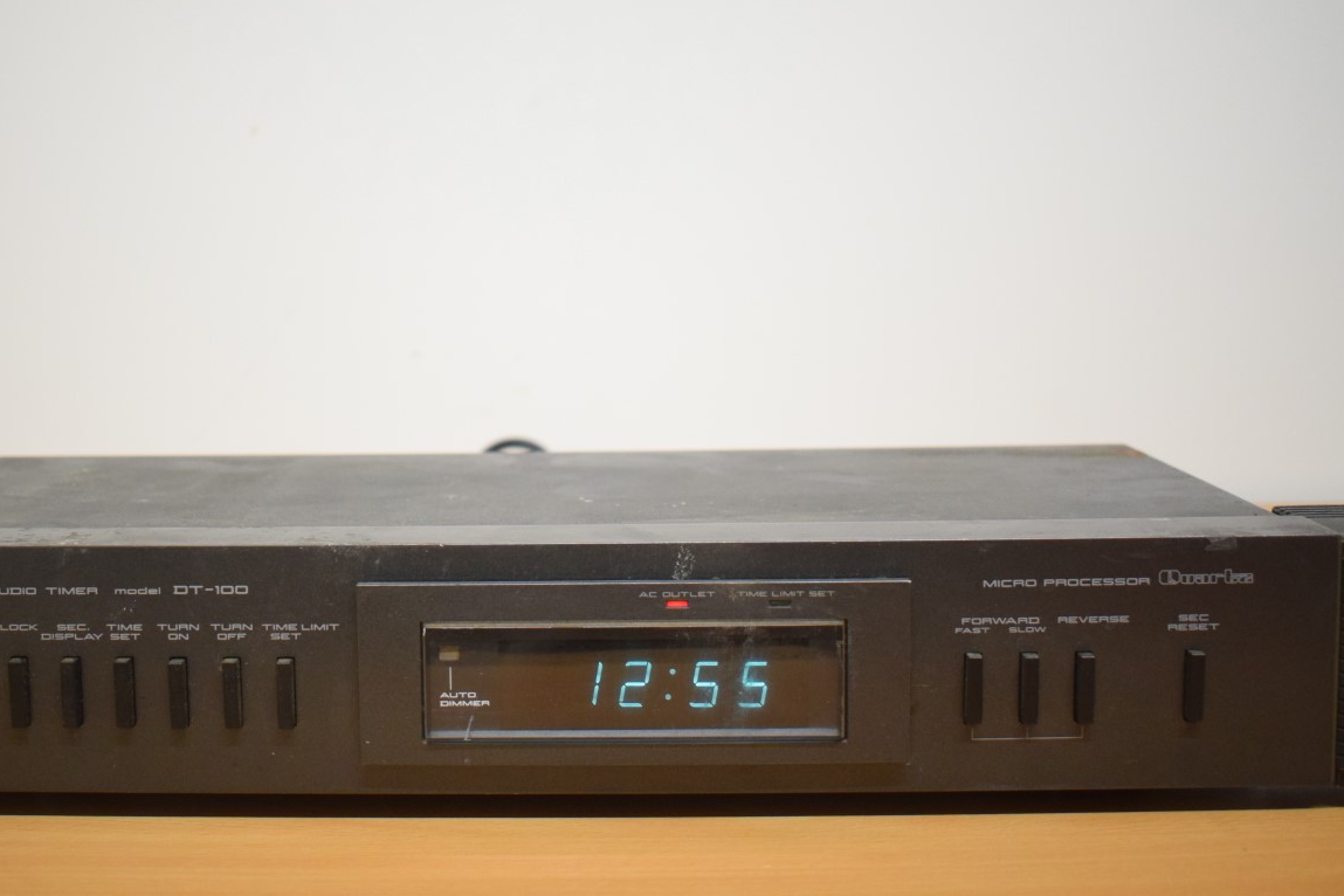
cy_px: 349
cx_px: 545
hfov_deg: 41.7
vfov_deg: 28.6
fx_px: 1755
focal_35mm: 47
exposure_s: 1/125
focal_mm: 24
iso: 1800
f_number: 4
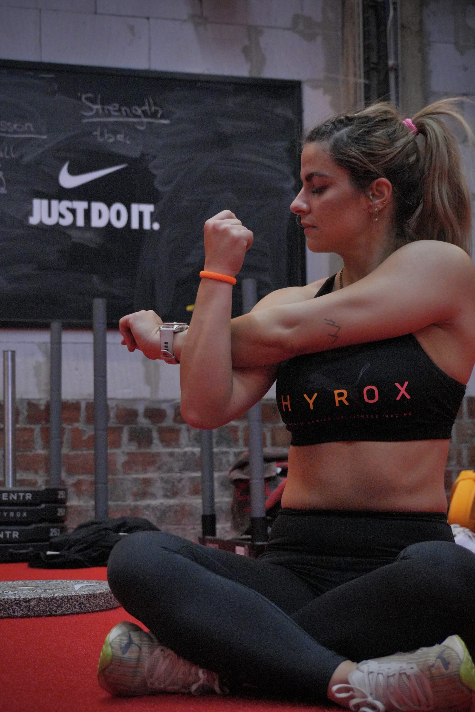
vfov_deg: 30.5
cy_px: 356
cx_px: 238
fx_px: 1307
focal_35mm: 66
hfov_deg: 20.6
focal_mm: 44
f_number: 5.6
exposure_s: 1/125
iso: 2500
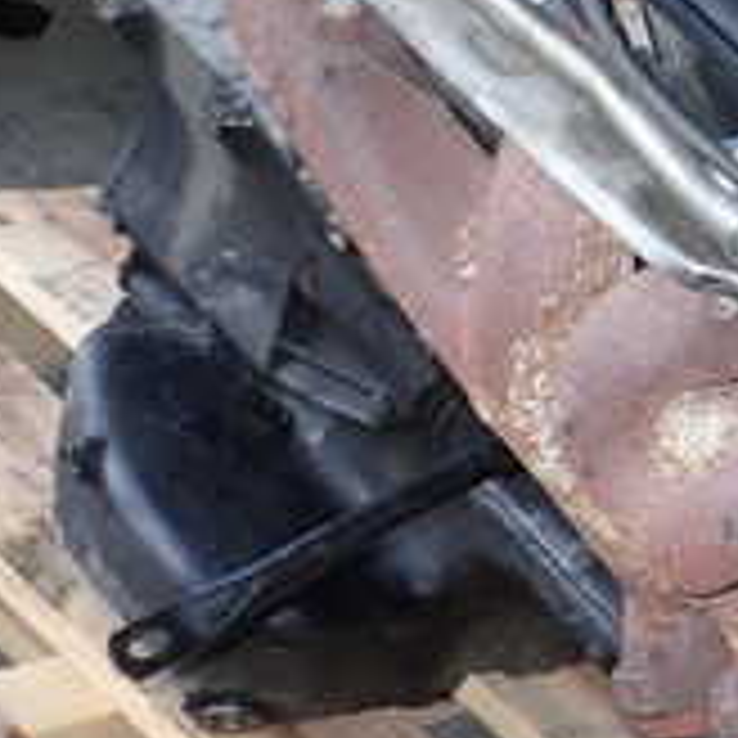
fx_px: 2340
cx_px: 1026
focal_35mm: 97
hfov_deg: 16.7
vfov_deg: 17.9
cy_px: 297
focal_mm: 5.4
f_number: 2.3
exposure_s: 1/60
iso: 100
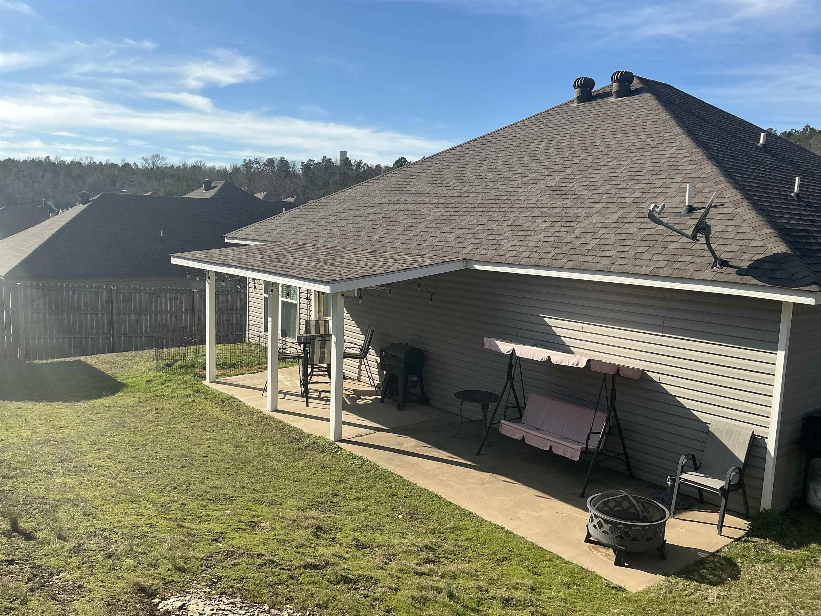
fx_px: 664
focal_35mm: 28
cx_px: 410
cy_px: 308
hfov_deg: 63.4
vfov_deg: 49.7
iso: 25
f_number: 1.8
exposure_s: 1/1912
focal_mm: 3
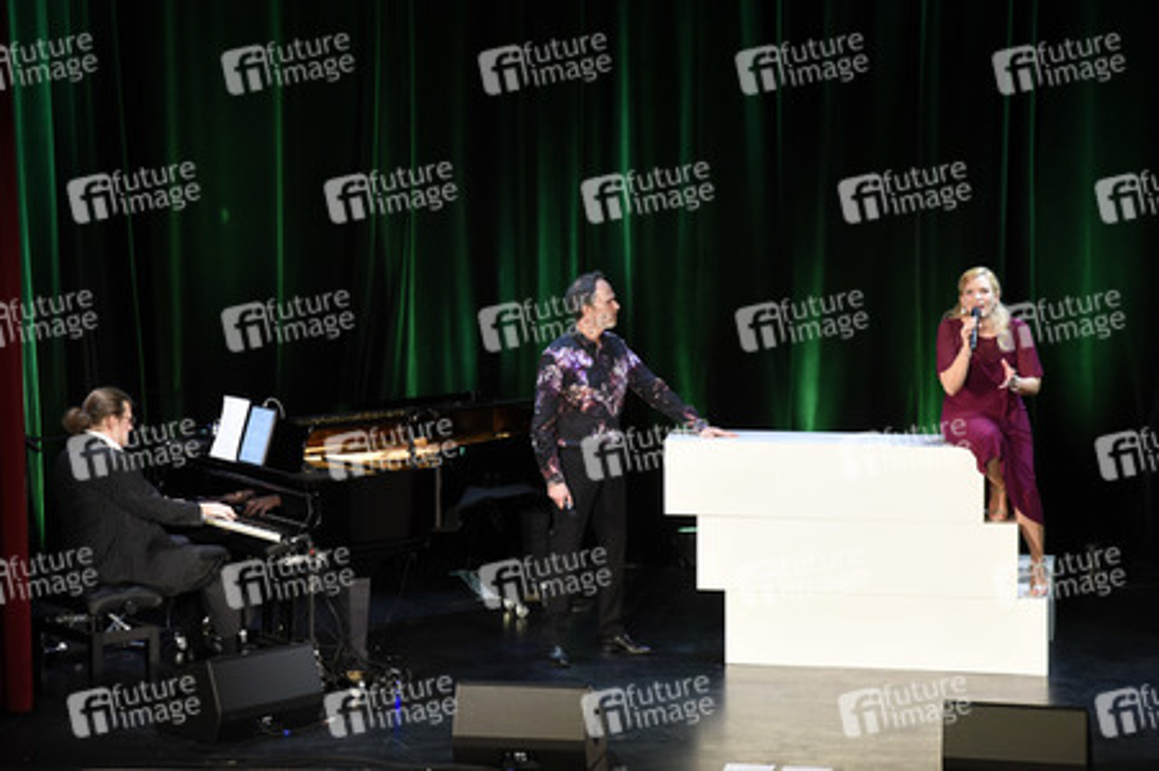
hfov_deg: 17.1
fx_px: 3860
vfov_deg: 11.4
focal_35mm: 120
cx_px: 580
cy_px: 386
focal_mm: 120
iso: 1600
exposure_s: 1/60
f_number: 6.3
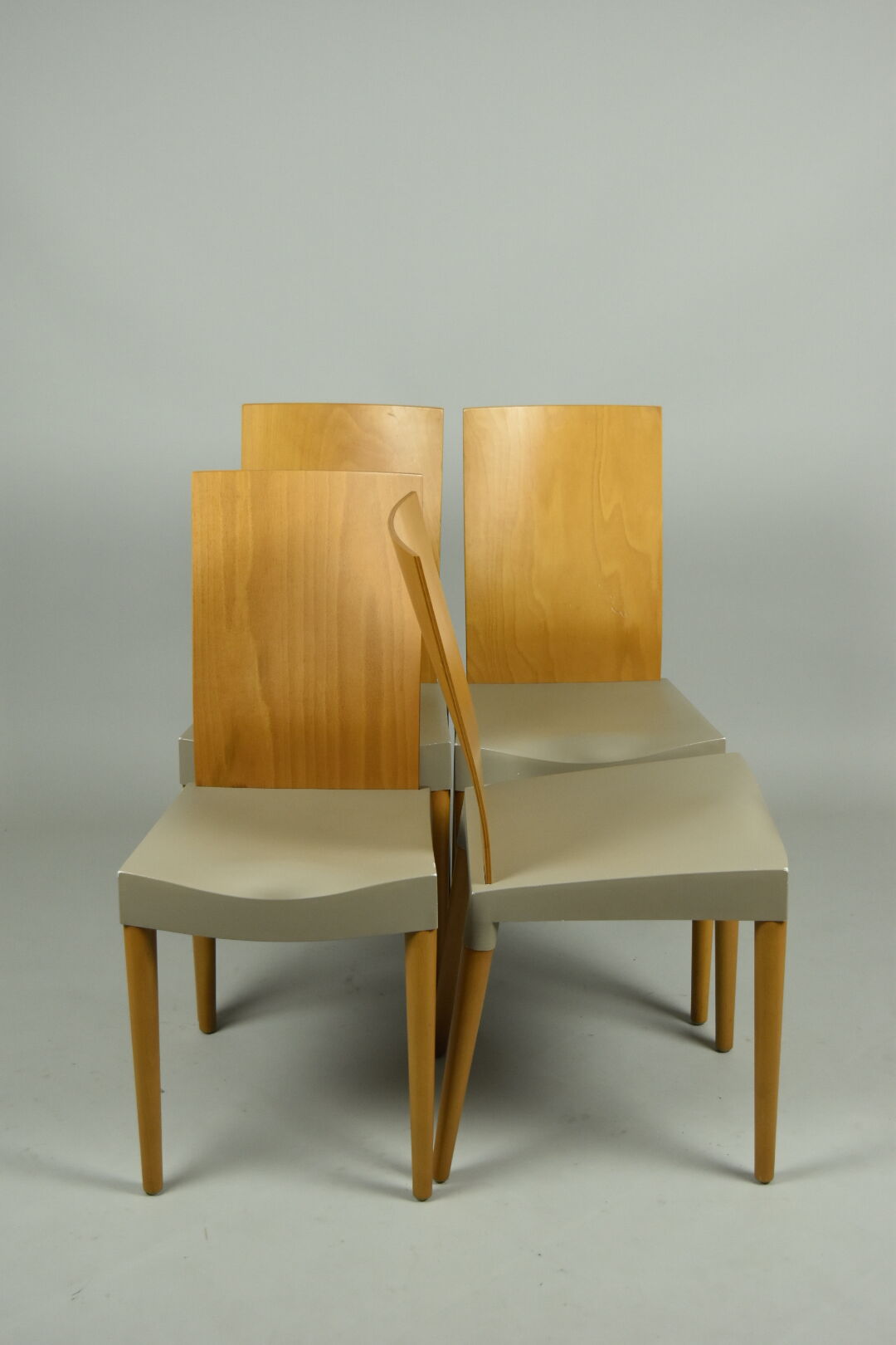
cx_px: 448
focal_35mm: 54
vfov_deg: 36.9
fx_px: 2016
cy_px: 672
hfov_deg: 25.1
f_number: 4.8
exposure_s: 1/160
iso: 1250
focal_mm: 36
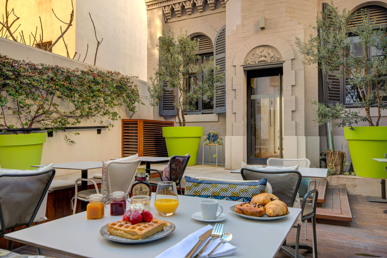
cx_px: 194
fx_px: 290
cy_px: 129
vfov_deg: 48.0
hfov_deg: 67.4
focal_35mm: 27
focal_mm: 18
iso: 100
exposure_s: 1/13
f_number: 11
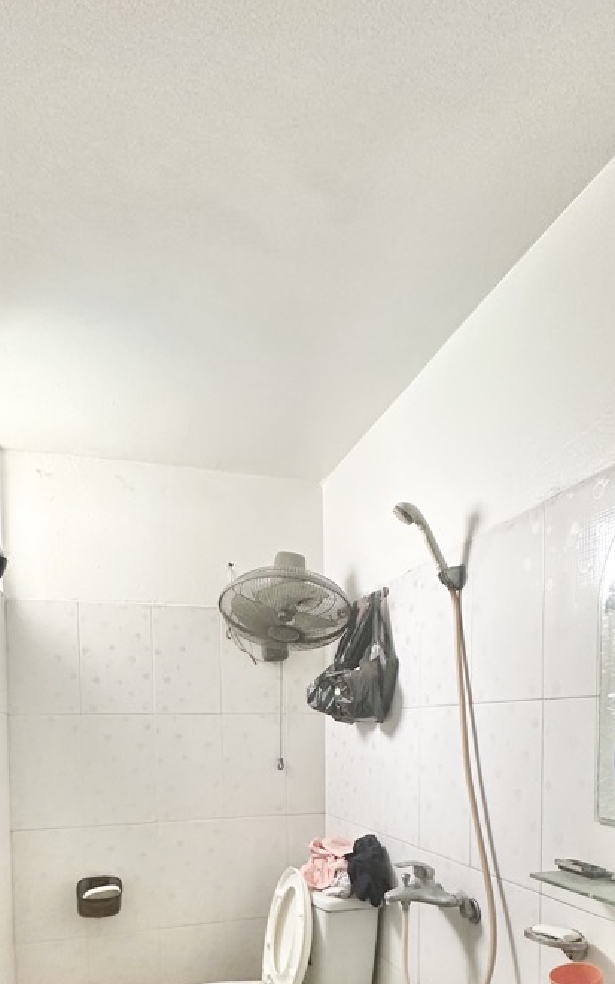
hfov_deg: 53.0
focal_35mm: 23
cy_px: 752
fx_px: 617
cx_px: 302
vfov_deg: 71.3
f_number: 2.2
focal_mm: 2.22
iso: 250
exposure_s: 1/100
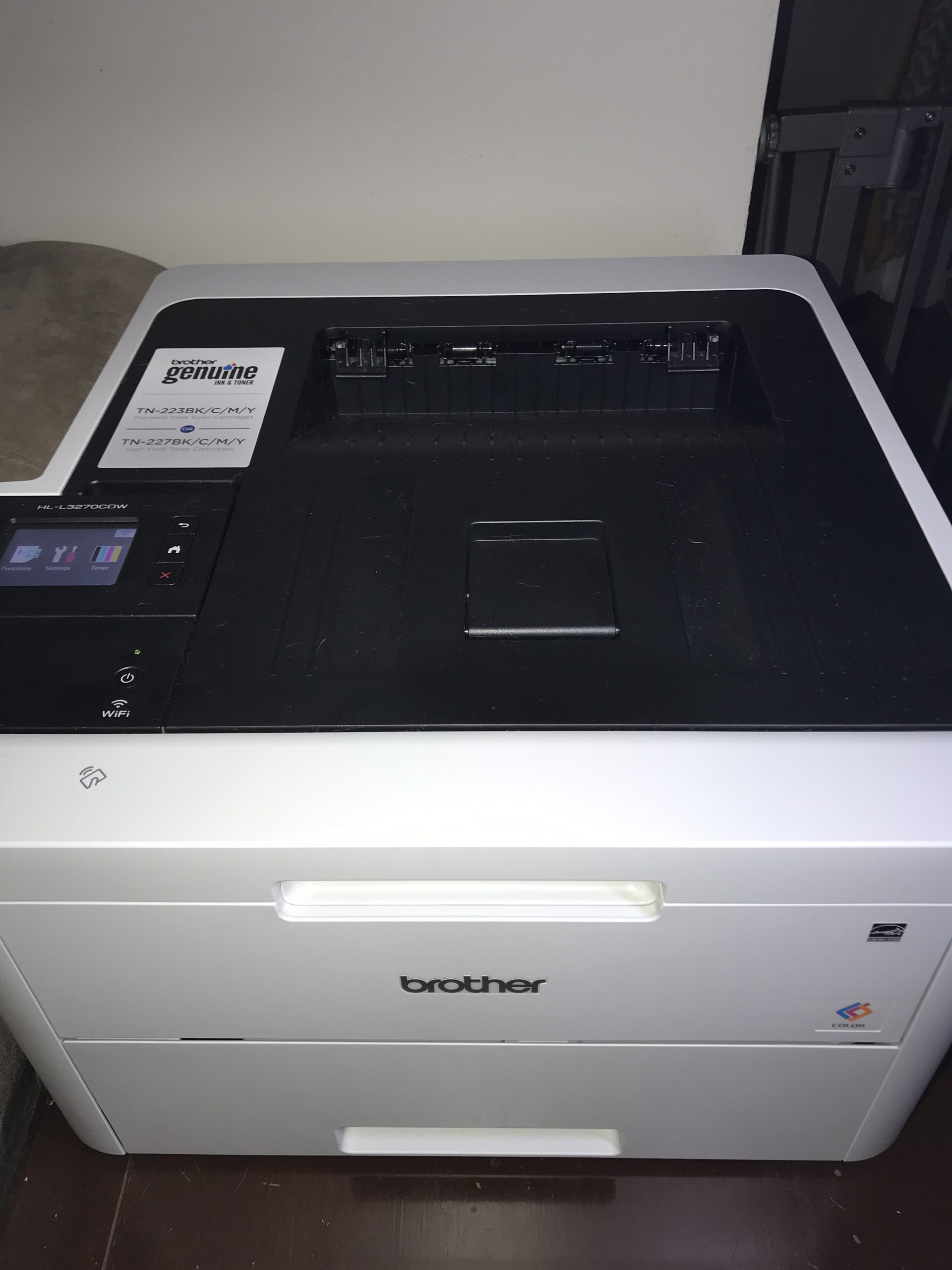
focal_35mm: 28
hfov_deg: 49.7
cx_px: 476
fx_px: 1027
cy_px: 635
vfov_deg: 63.4
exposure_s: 1/42
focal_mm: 3.99
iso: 20
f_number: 1.8
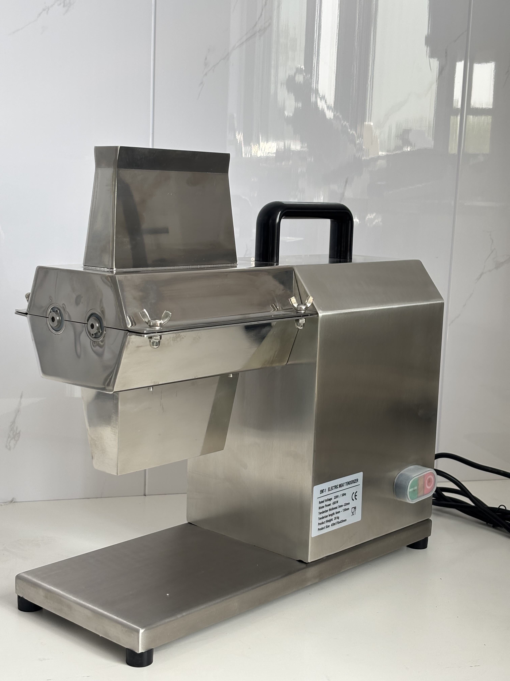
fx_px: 1021
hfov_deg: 28.0
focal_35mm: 52
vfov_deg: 36.8
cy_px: 340
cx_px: 255
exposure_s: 1/233
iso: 32
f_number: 1.6
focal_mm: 5.96
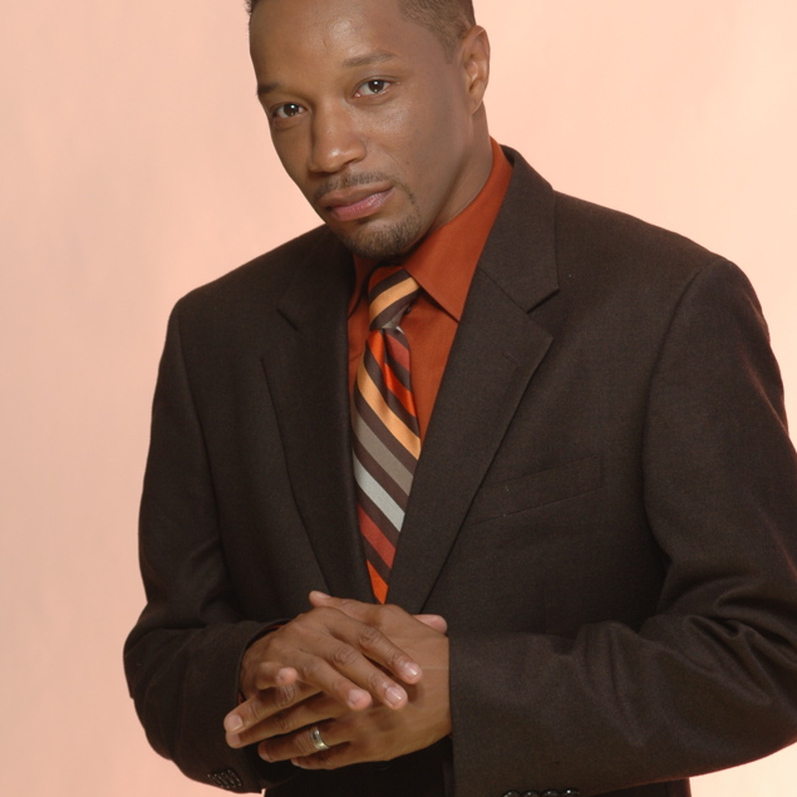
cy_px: 493
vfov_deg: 8.1
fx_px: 5627
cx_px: 399
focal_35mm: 216
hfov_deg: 8.1
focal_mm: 112
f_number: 6.3
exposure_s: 1/125
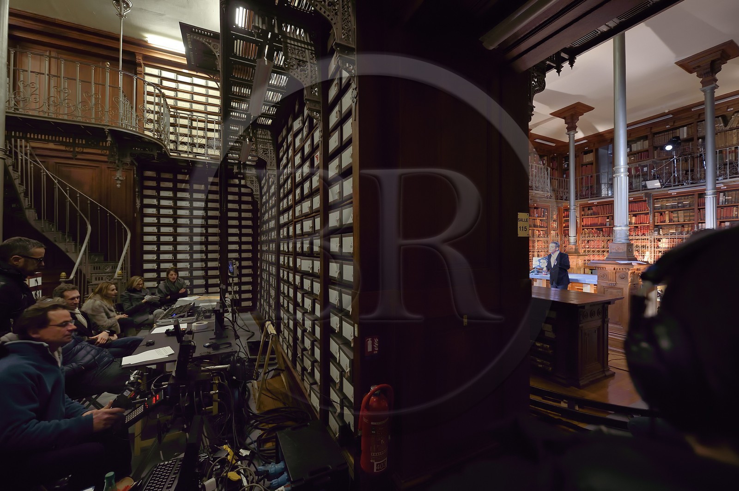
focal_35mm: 14
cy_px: 246
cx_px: 370
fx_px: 287
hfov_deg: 104.3
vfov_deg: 81.1
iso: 1600
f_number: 4
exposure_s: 1/30
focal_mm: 14
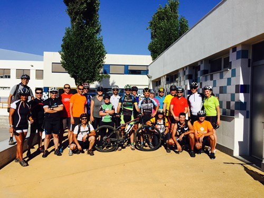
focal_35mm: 29
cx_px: 132
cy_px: 99
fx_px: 221
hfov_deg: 61.7
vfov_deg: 48.2
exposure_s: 1/5650
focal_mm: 4.15
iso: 32
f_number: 2.2
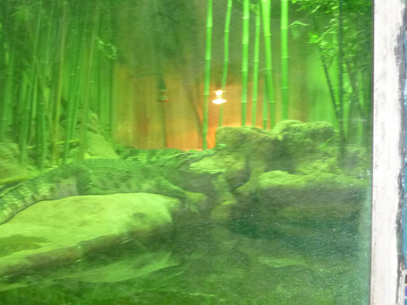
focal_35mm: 53
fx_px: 623
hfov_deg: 35.7
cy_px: 165
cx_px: 122
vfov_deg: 27.5
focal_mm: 5.5
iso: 320
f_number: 2.8
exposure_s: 1/8
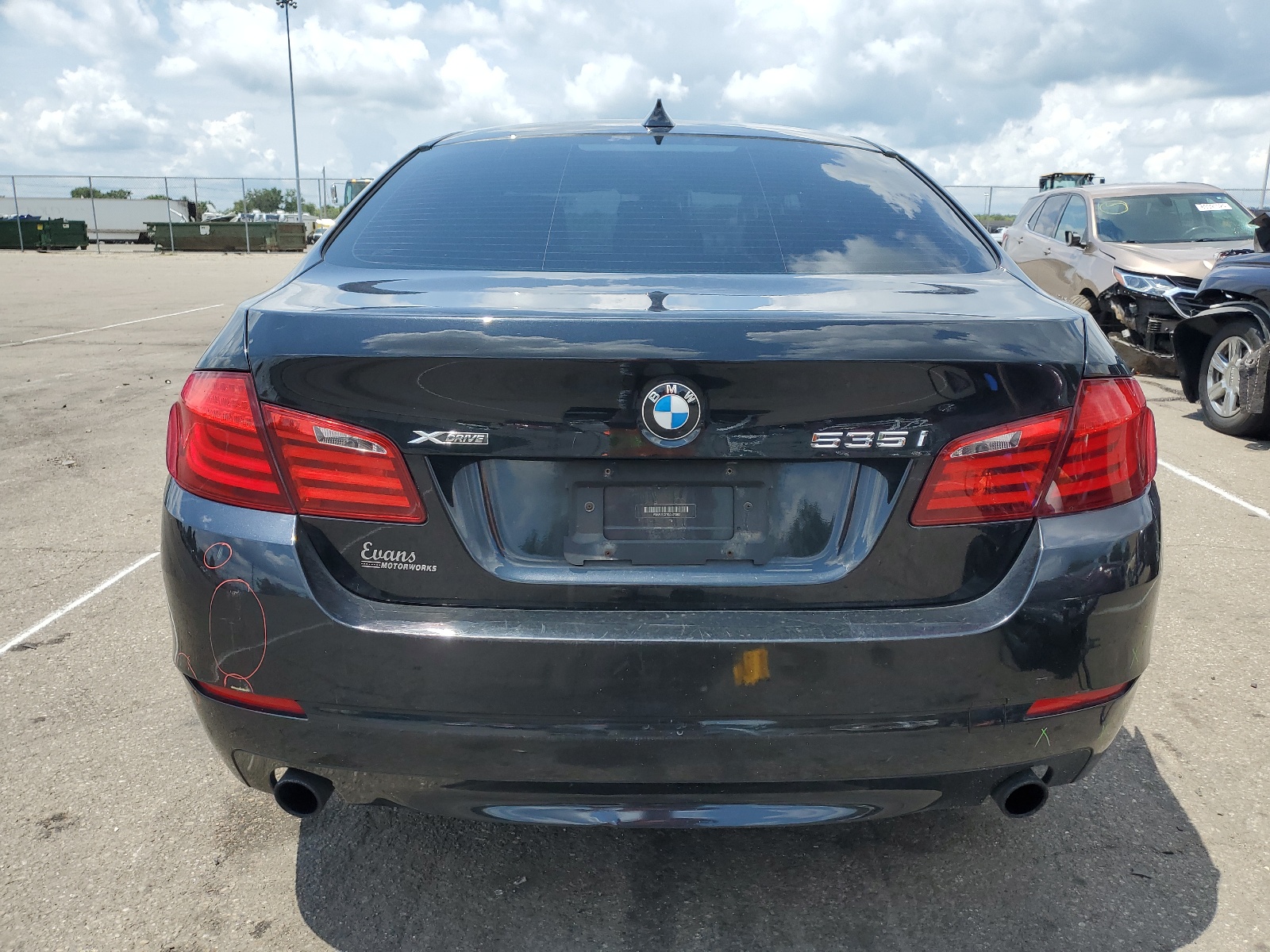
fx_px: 954
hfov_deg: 67.3
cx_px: 635
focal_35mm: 26
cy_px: 476
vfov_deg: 53.1
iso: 50
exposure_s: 1/2500
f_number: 1.5
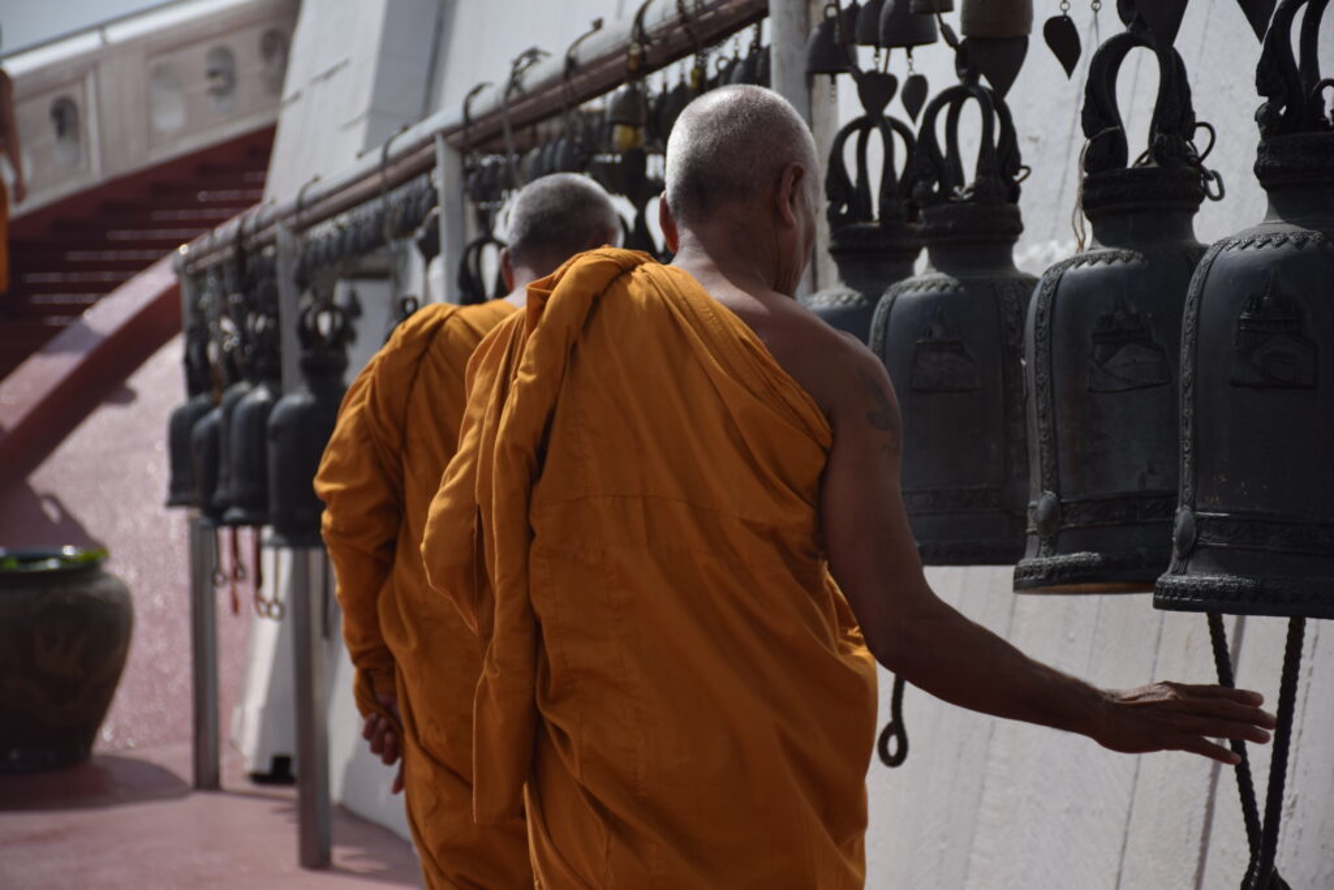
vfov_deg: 13.0
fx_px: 3891
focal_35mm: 105
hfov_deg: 19.5
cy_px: 445
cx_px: 667
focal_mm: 70
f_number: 5
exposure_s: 1/1600
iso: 125
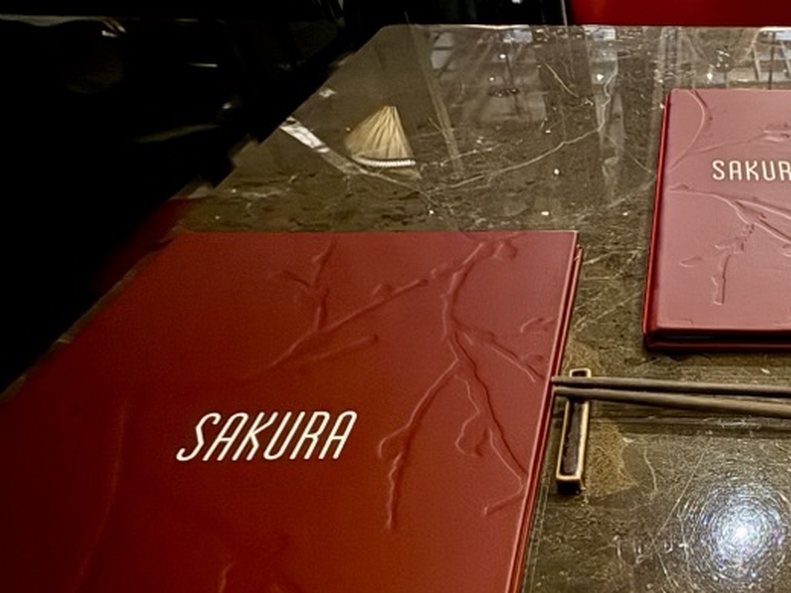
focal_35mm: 27
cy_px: 460
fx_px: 617
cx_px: 715
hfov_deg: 56.3
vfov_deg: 48.9
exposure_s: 1/15
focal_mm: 2.22
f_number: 2.2
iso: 1000
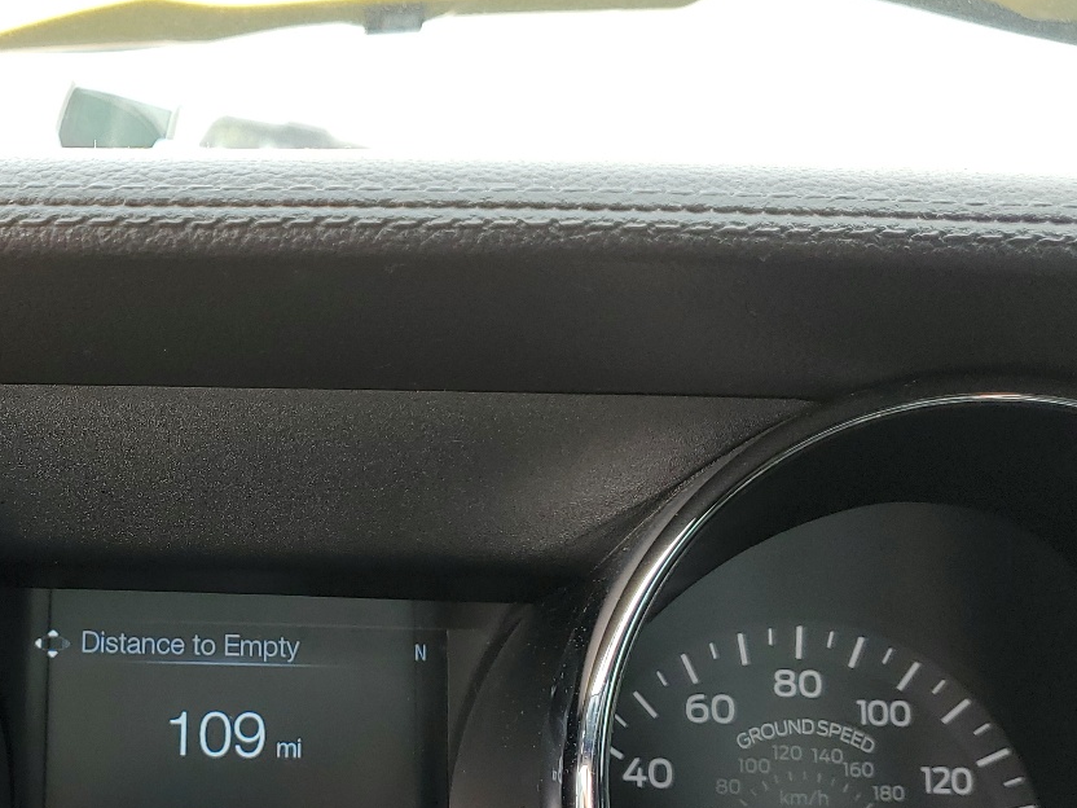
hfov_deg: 36.8
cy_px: 607
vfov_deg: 28.7
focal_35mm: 50
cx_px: 207
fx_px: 1556
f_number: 1.5
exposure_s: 1/238
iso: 50
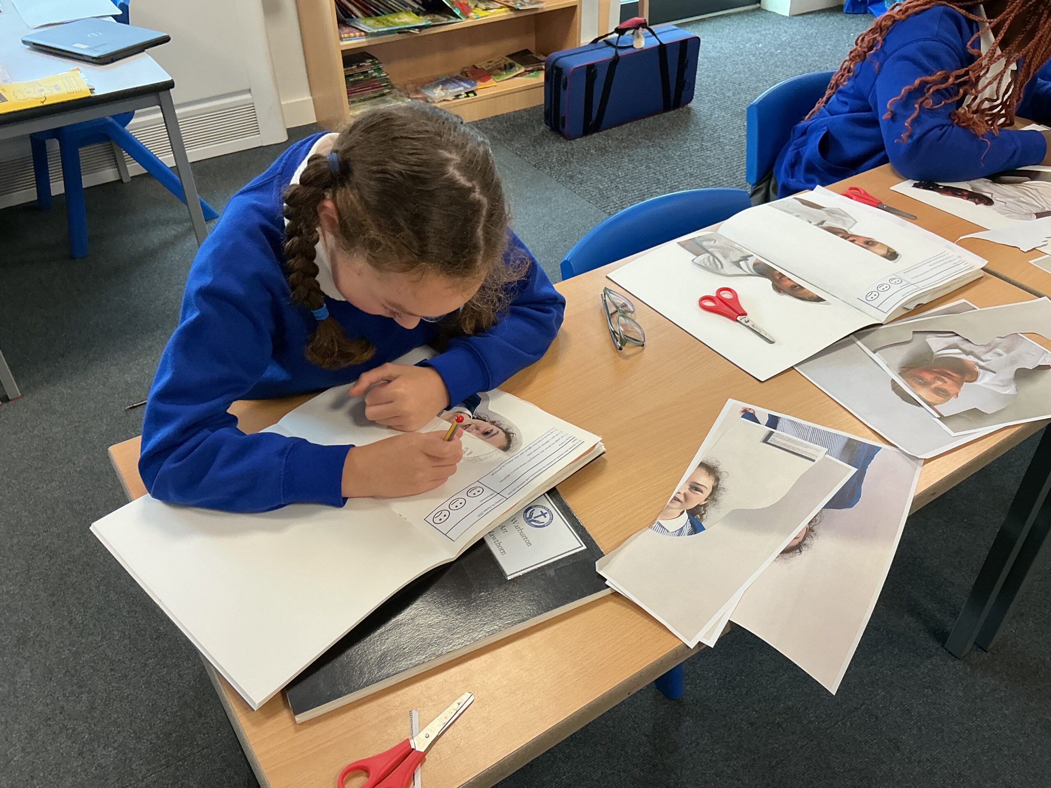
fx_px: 880
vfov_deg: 48.2
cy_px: 394
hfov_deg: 61.7
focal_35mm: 29
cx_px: 526
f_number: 1.8
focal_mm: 3
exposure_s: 1/60
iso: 50
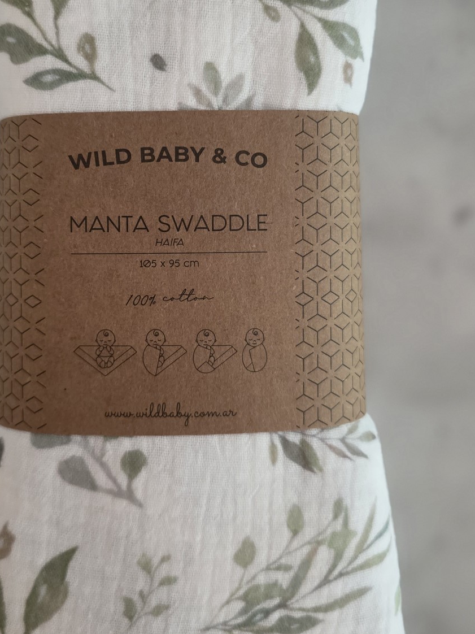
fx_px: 750
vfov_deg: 45.4
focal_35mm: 41
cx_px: 178
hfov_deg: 34.9
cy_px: 239
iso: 800
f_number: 1.7
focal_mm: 6.3
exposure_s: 1/101
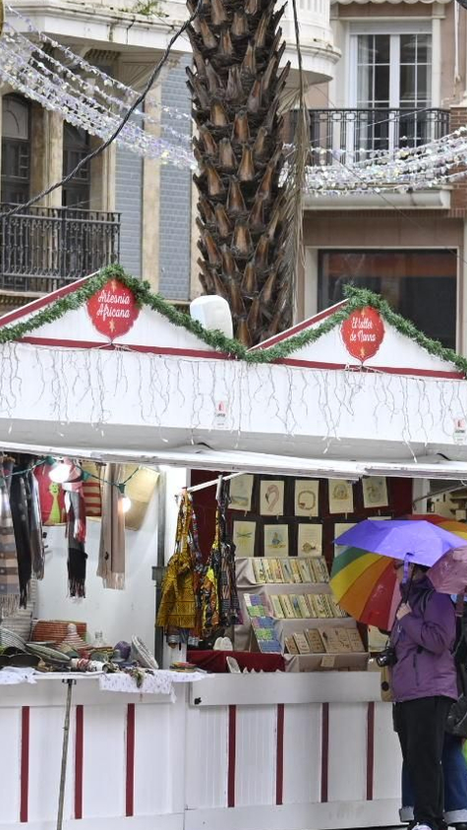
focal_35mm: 304
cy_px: 497
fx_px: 6690
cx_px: 505
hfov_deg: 4.0
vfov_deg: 7.1
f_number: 5
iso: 800
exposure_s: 1/250
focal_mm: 102
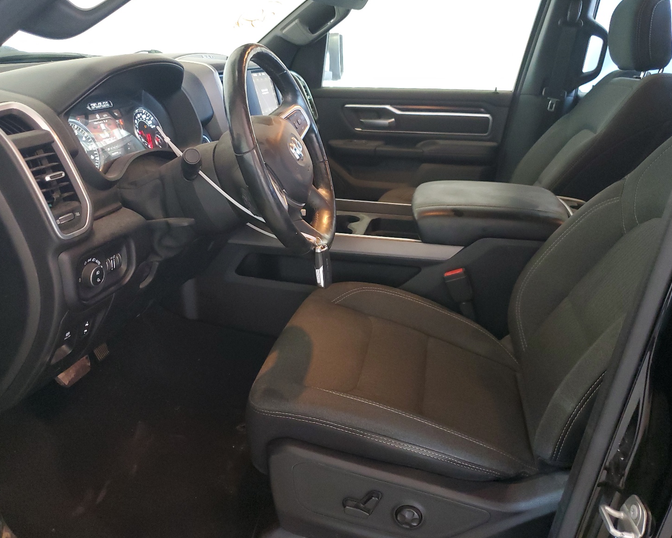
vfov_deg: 51.5
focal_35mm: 28
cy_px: 261
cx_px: 352
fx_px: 557
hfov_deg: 62.2
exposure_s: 1/24
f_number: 1.5
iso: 301
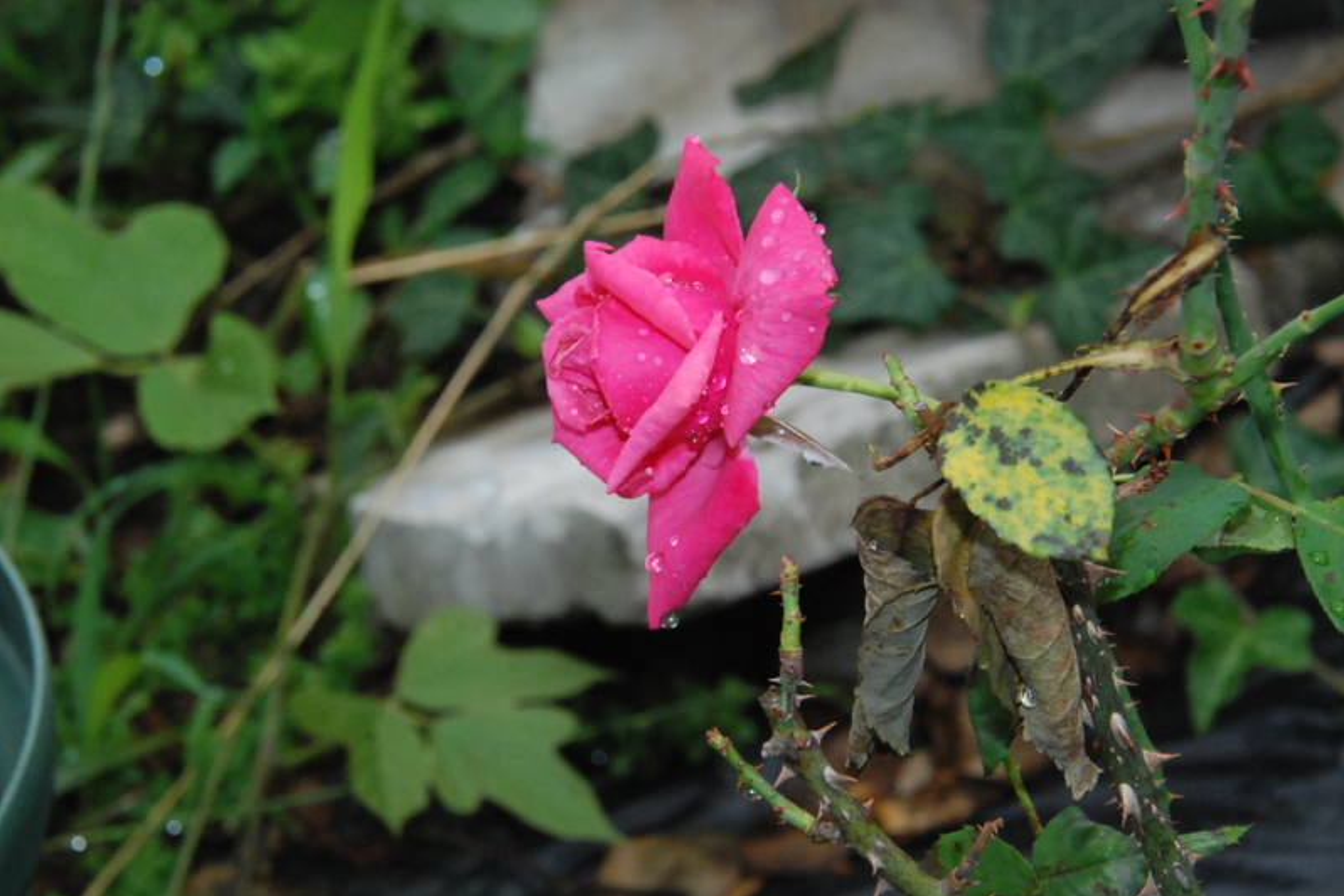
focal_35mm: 219
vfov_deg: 6.3
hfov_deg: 9.4
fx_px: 8157
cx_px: 672
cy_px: 450
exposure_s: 1/200
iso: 1600
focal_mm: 145
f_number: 16
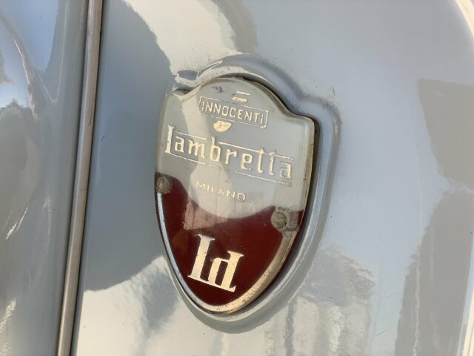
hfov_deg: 36.8
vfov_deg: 28.0
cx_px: 237
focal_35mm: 52
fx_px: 712
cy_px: 178
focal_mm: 6
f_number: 2.4
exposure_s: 1/184
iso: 16
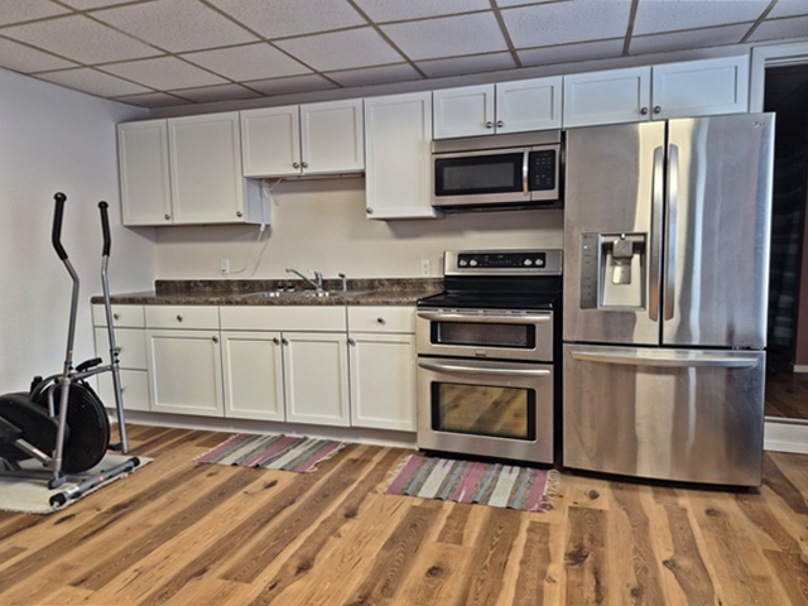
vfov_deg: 58.9
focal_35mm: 23
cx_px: 404
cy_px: 303
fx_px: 537
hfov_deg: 73.9
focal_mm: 5.4
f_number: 1.8
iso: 250
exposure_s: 1/120
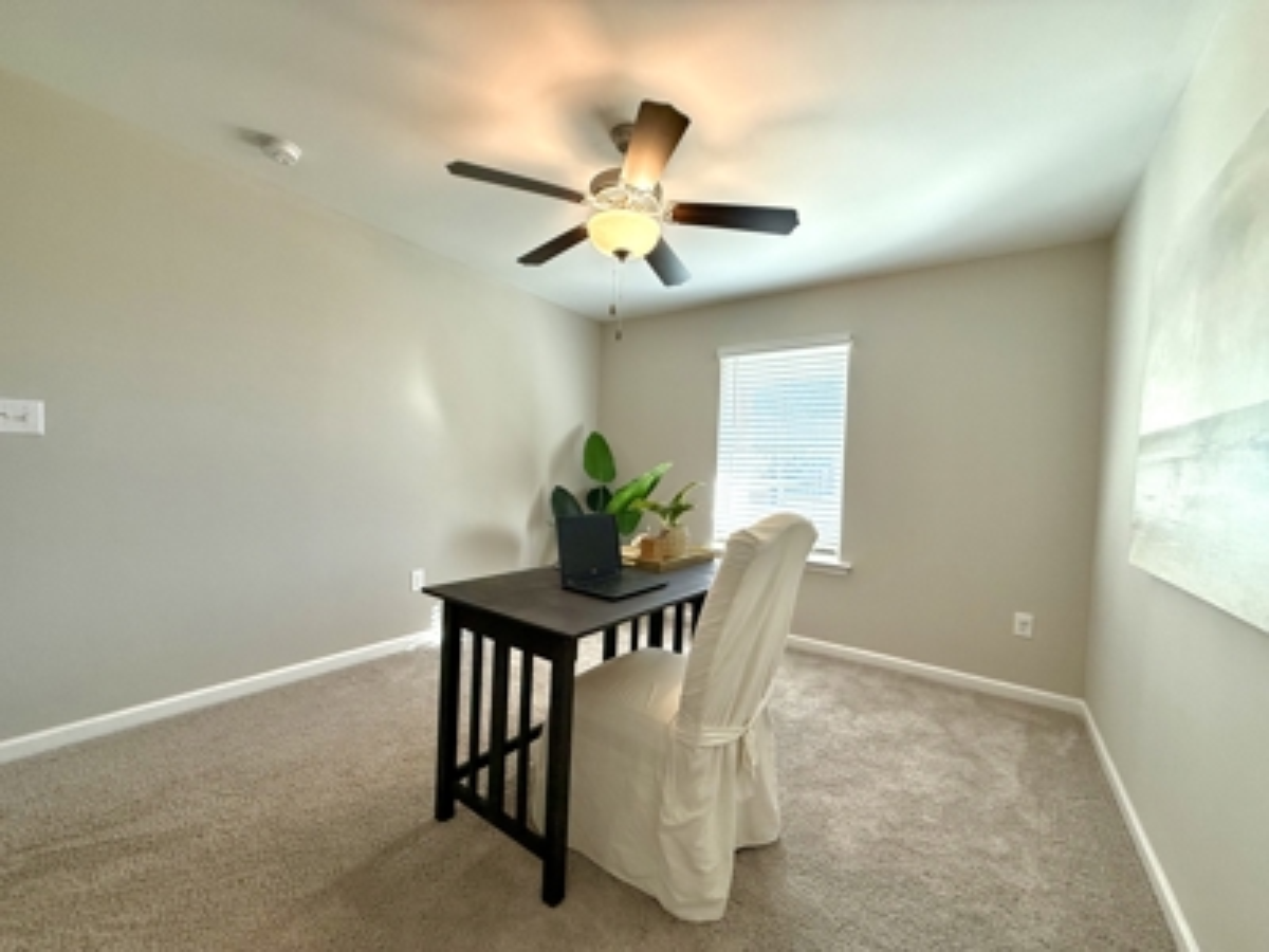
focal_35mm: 14
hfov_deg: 102.1
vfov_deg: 85.7
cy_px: 476
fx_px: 513
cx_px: 634
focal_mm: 2.22
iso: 160
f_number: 2.2
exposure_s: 1/99
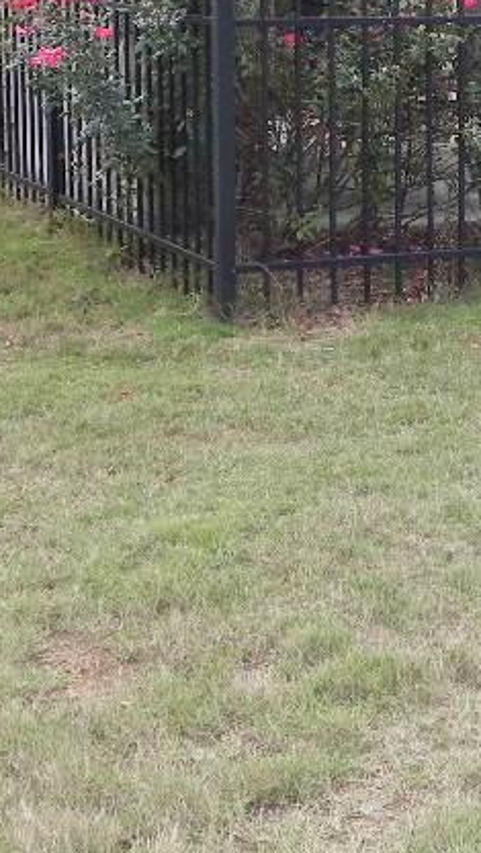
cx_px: 645
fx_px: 2242
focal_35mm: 99
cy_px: 139
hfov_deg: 11.9
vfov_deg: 21.2
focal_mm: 6.6
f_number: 4.5
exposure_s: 1/226
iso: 224
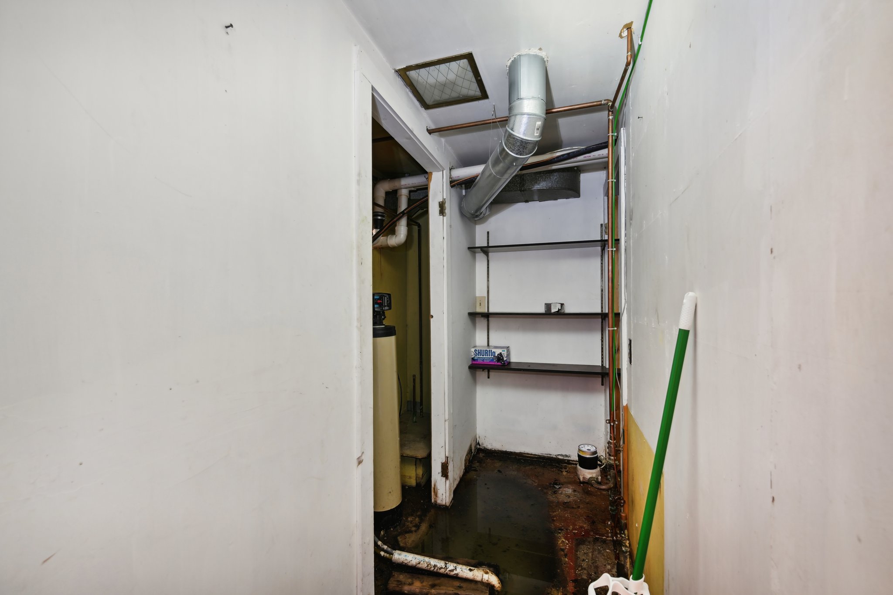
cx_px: 446
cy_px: 298
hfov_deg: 104.3
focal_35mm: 14
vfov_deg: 81.2
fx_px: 347
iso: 400
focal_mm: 14
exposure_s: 1
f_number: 8
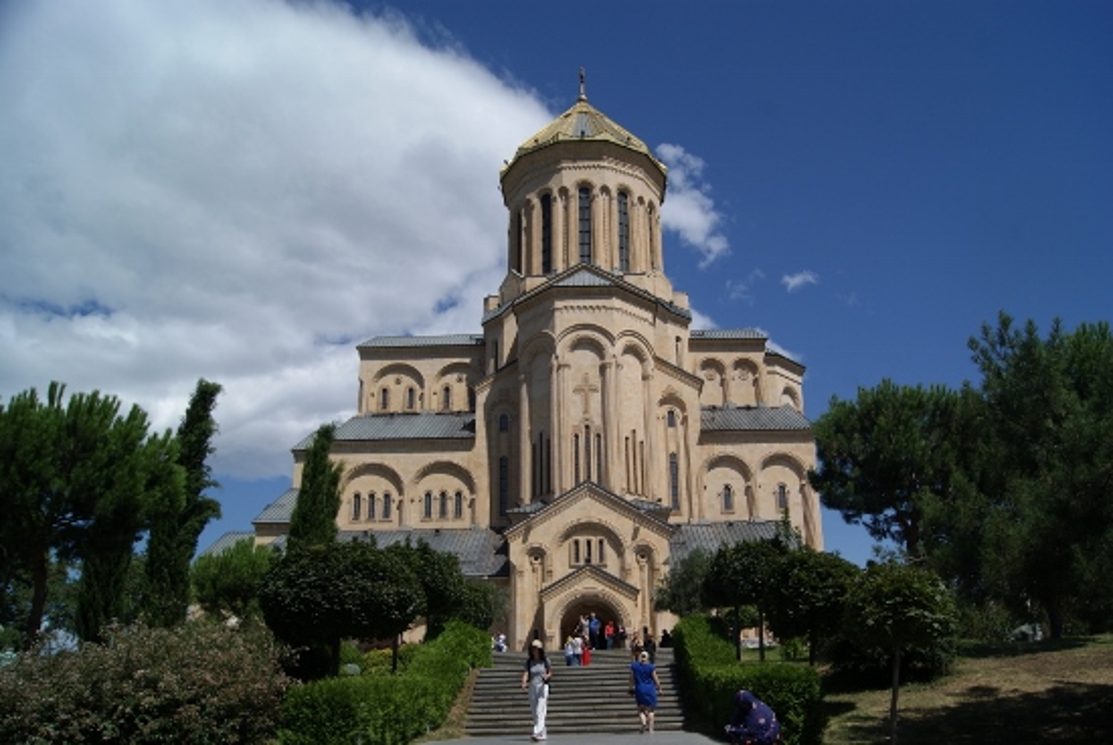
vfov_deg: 48.0
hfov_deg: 67.3
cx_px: 556
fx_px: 836
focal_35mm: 27
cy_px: 372
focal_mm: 18
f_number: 10
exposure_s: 1/320
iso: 100
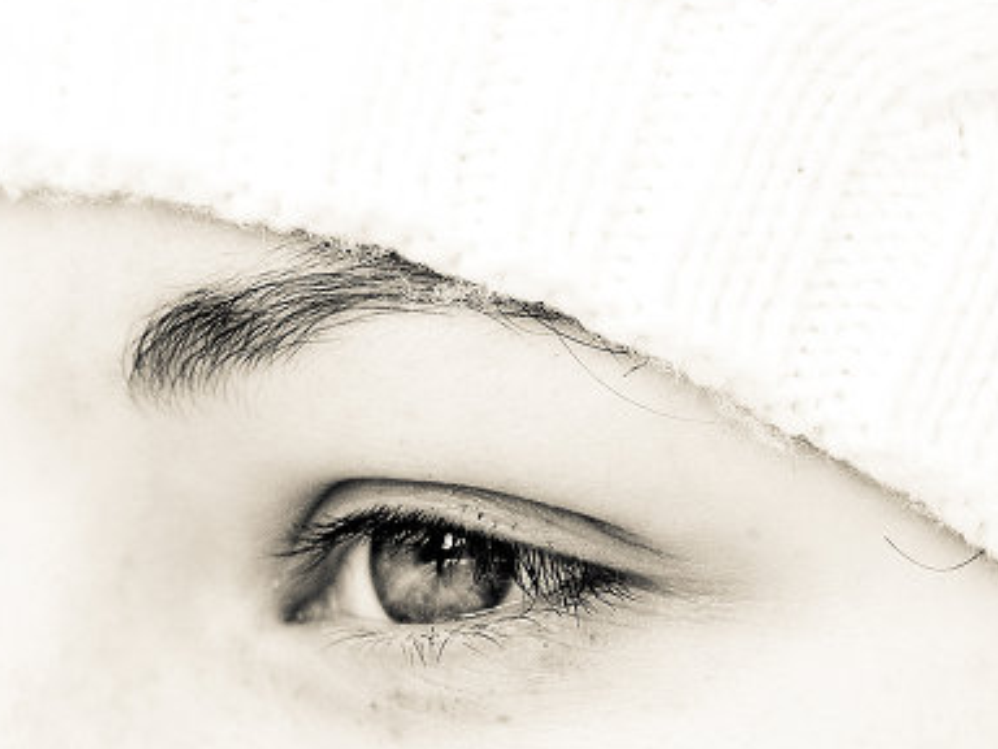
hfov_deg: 5.7
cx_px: 444
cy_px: 620
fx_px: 9990
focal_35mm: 346
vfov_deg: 4.3
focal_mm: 77
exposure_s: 1/500
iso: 200
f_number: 4
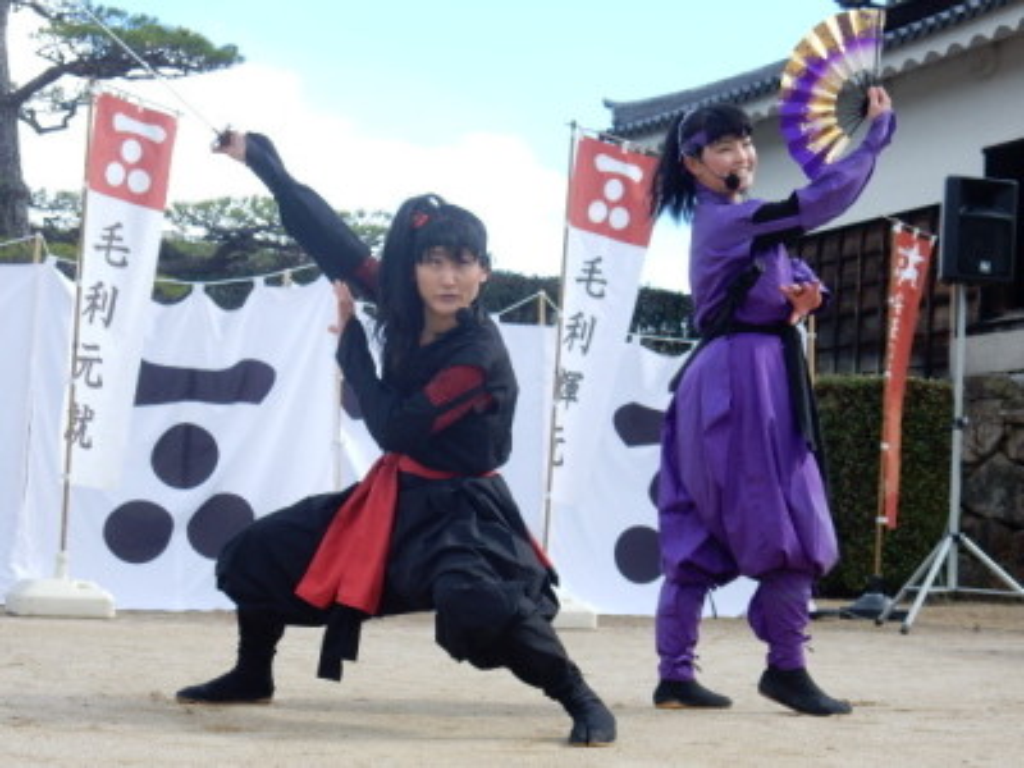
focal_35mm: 84
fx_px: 2485
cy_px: 384
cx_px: 512
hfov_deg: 23.3
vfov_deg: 17.6
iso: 125
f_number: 5
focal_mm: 14.9
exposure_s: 1/320
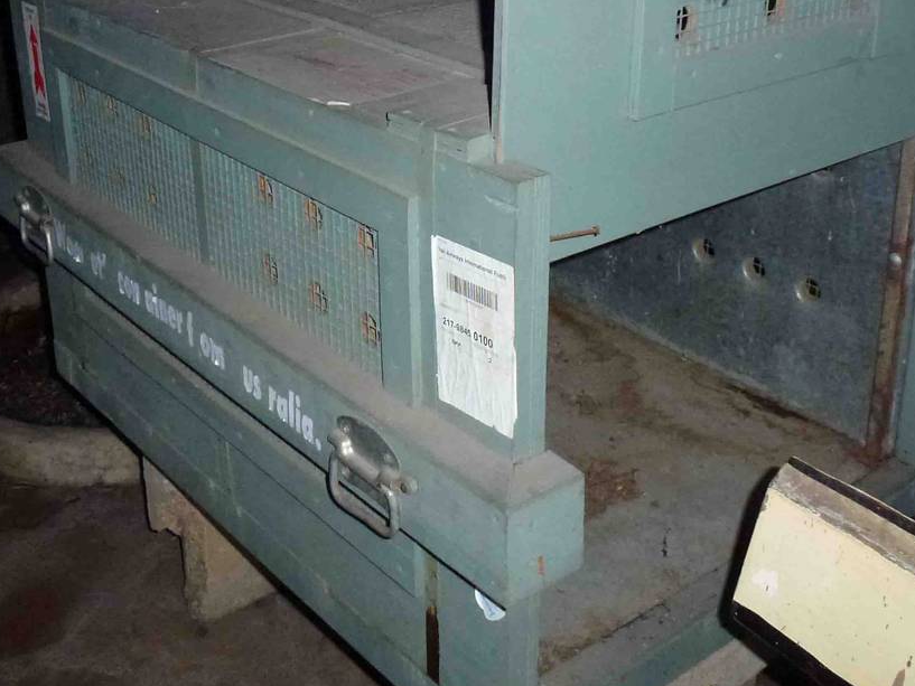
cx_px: 466
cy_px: 204
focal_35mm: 47
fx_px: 1243
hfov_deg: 40.4
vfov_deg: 30.5
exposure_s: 1/250
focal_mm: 4.3
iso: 400
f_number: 3.3
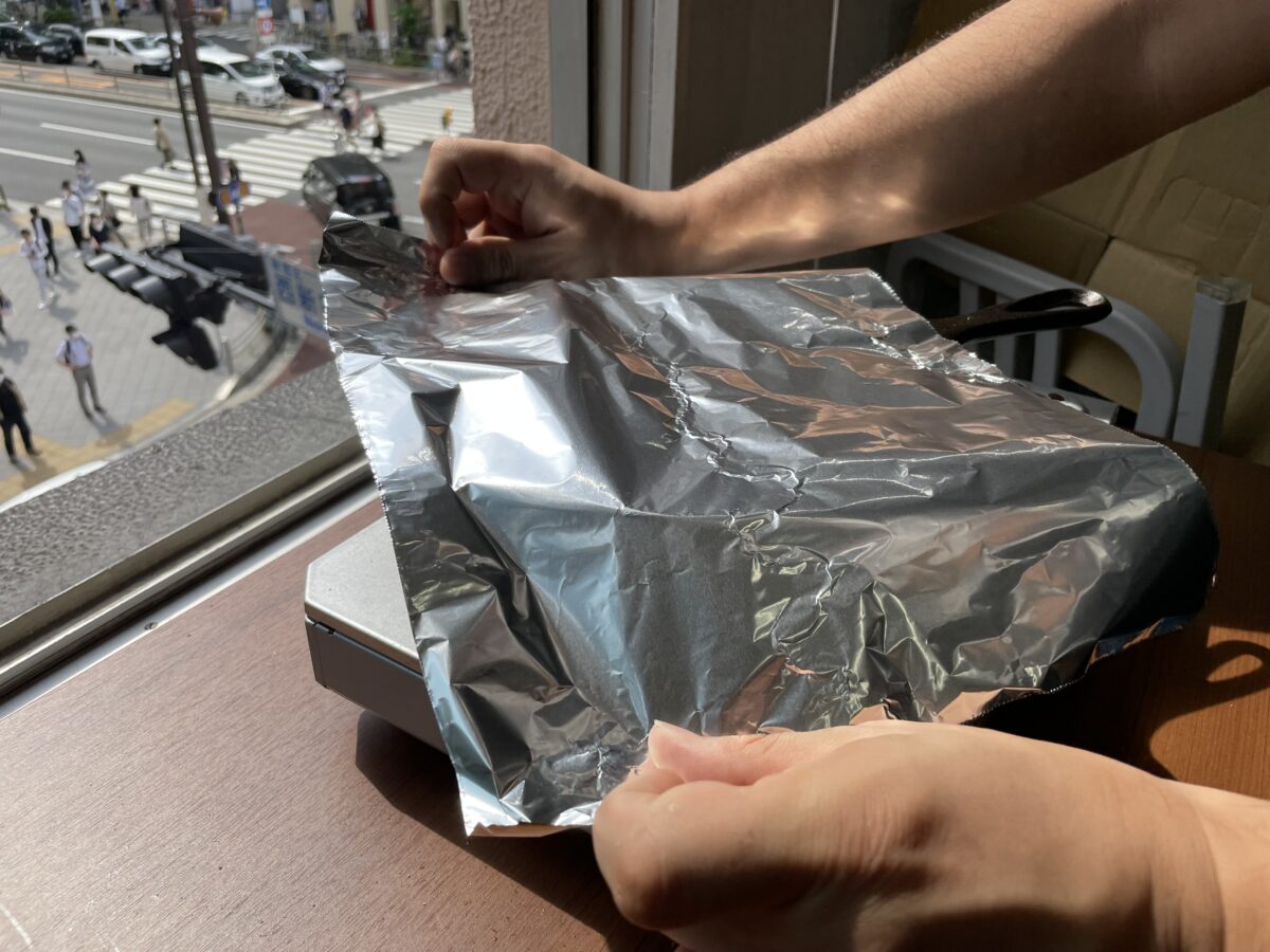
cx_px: 635
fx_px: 954
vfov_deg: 53.1
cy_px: 476
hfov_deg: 67.3
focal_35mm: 26
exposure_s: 1/1916
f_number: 1.6
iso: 32
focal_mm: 4.2
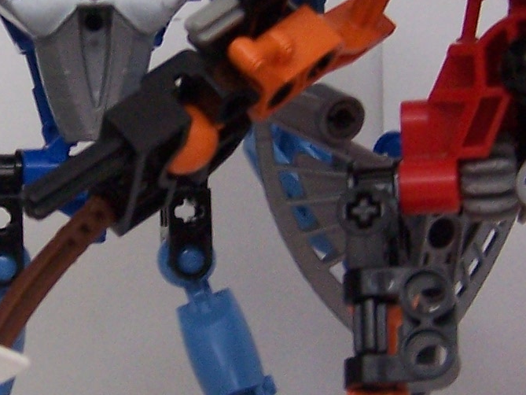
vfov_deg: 11.7
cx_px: 55
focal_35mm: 127
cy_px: 161
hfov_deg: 15.3
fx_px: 1930
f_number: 3.4
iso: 140
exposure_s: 1/15
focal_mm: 5.5
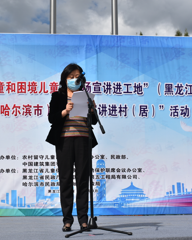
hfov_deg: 20.4
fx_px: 531
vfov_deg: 25.5
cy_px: 120
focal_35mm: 75
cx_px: 61
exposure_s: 1/500
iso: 100
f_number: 9
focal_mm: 35
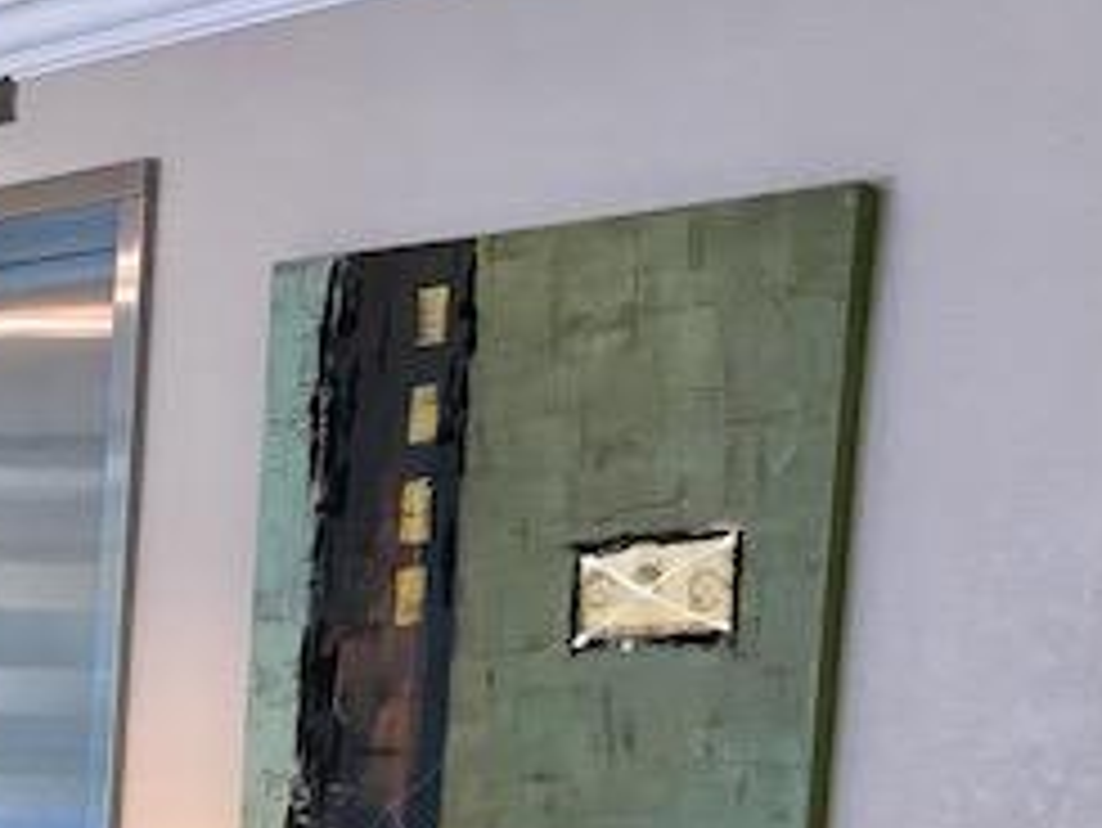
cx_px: -211
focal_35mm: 73
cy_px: 950
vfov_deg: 19.2
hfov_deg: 24.3
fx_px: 2325
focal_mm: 3.99
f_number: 1.8
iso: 25
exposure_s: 1/30
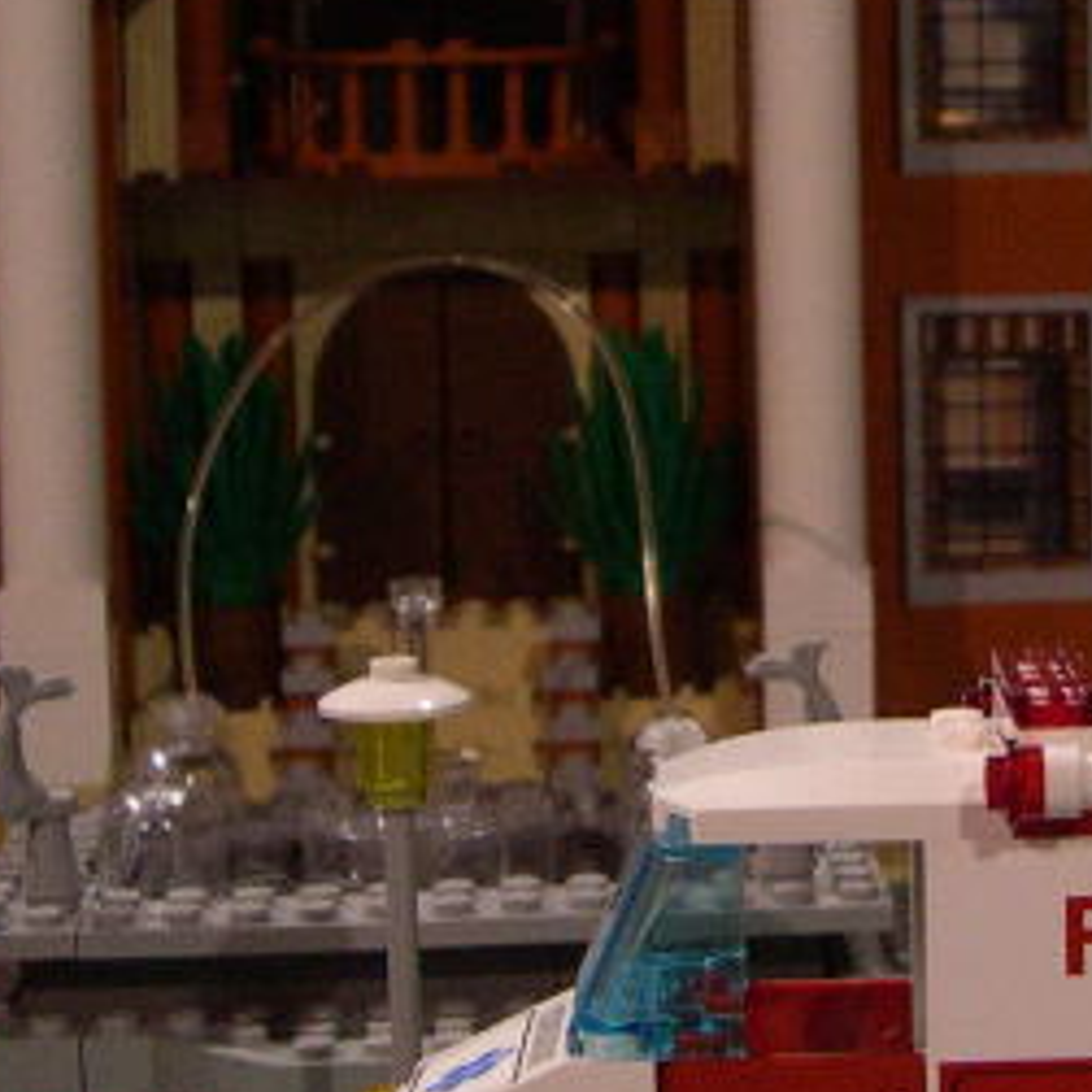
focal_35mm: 107
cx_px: 1122
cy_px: 439
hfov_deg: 15.9
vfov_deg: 16.3
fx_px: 3819
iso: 400
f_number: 2.8
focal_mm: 8
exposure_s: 1/59.5
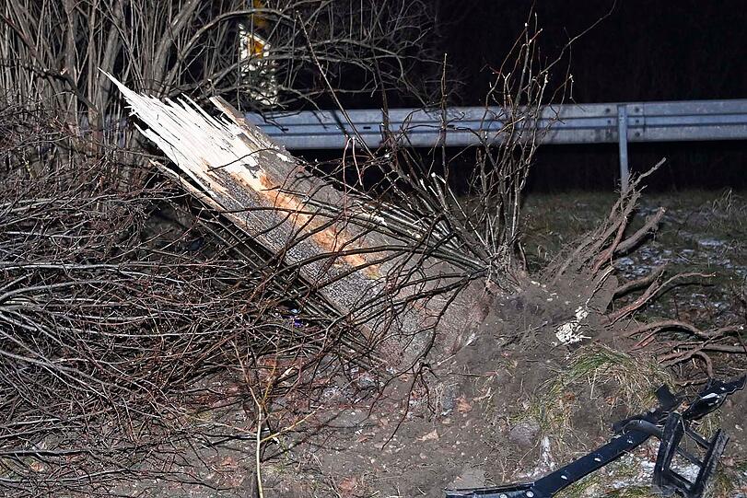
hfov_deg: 32.4
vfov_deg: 21.9
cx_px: 374
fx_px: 1287
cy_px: 249
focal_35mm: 62
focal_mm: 62
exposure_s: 1/100
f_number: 4.8
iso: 2500
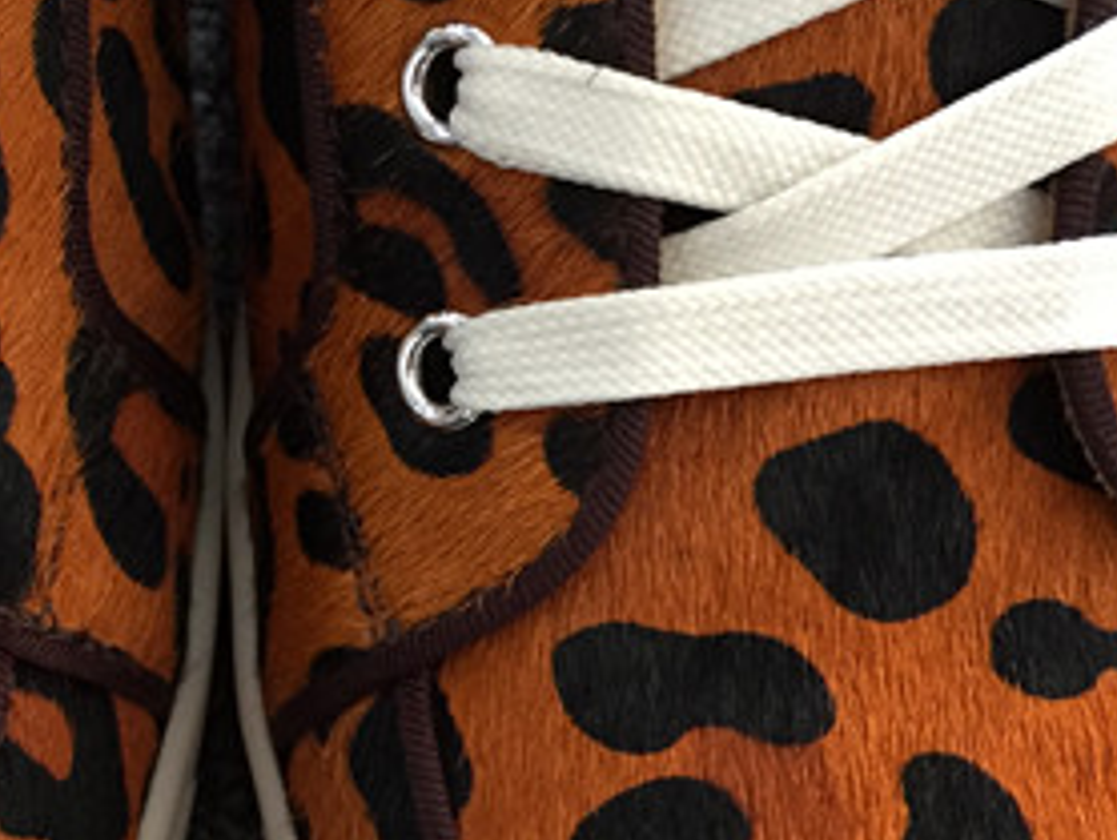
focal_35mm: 73
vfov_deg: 19.9
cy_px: 709
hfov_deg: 26.1
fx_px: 2358
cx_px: 205
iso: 200
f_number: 2.2
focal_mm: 4.15
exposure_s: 1/33
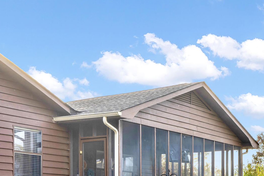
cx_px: 208
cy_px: 222
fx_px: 521
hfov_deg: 27.9
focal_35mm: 71
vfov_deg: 18.1
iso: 100
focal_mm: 25
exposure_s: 1/25
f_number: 10
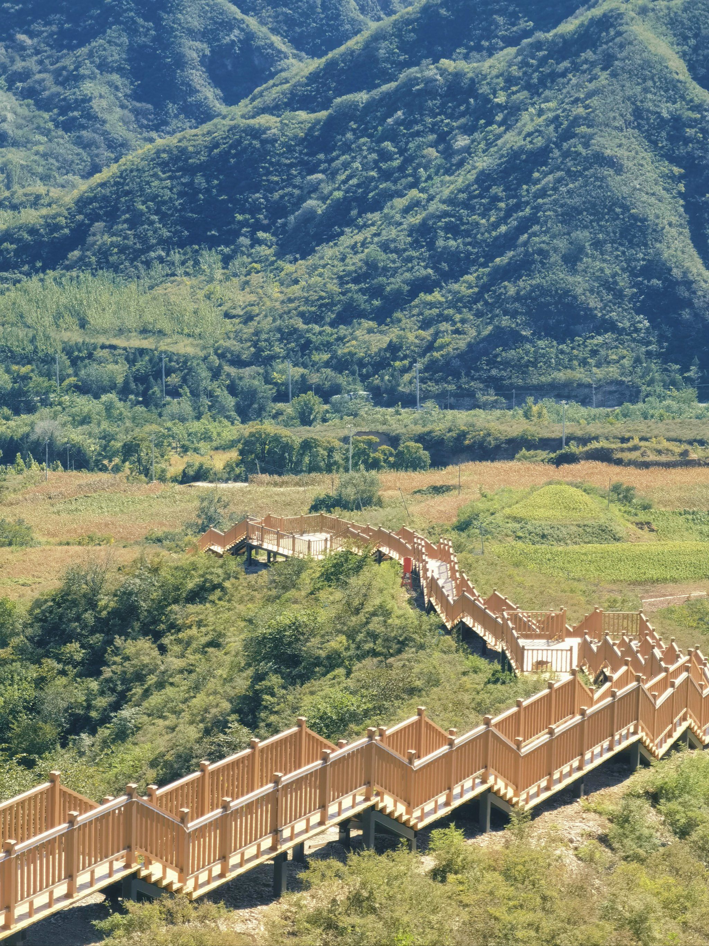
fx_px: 3496
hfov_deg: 11.6
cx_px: 354
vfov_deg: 15.4
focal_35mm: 128
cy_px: 473
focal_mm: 14.45
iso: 50
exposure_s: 1/345
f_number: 3.4
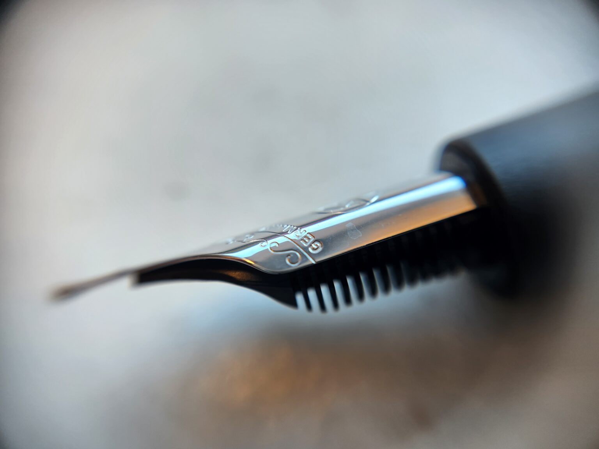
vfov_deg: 58.9
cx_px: 300
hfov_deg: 73.9
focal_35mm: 23
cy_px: 224
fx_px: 398
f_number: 1.8
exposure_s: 1/120
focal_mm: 5.4
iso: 100
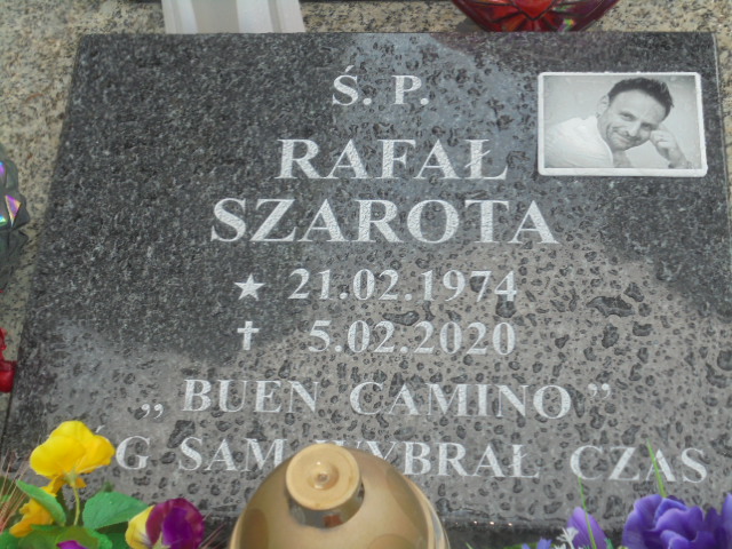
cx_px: 366
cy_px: 274
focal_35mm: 64
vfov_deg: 22.9
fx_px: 1353
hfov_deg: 30.3
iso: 100
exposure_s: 1/80
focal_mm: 11.5
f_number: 5.6
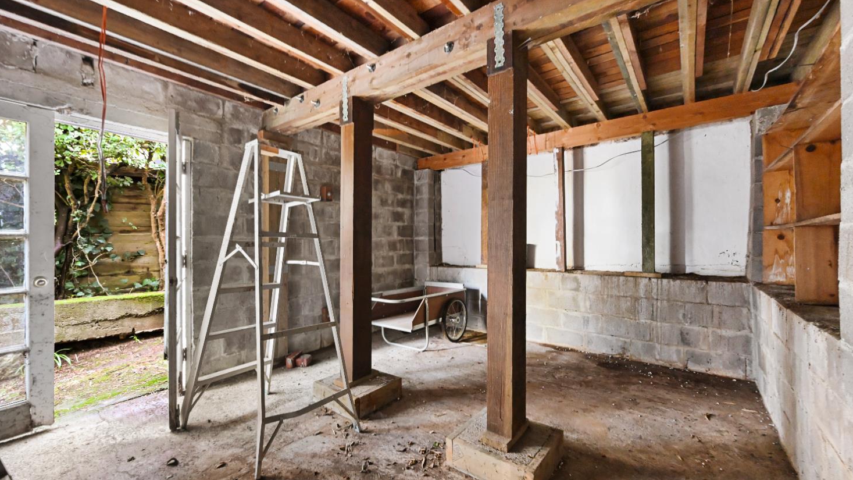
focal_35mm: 15
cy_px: 243
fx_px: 339
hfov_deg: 103.0
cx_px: 423
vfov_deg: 70.5
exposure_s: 1.6
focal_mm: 14
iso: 6400
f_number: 7.1
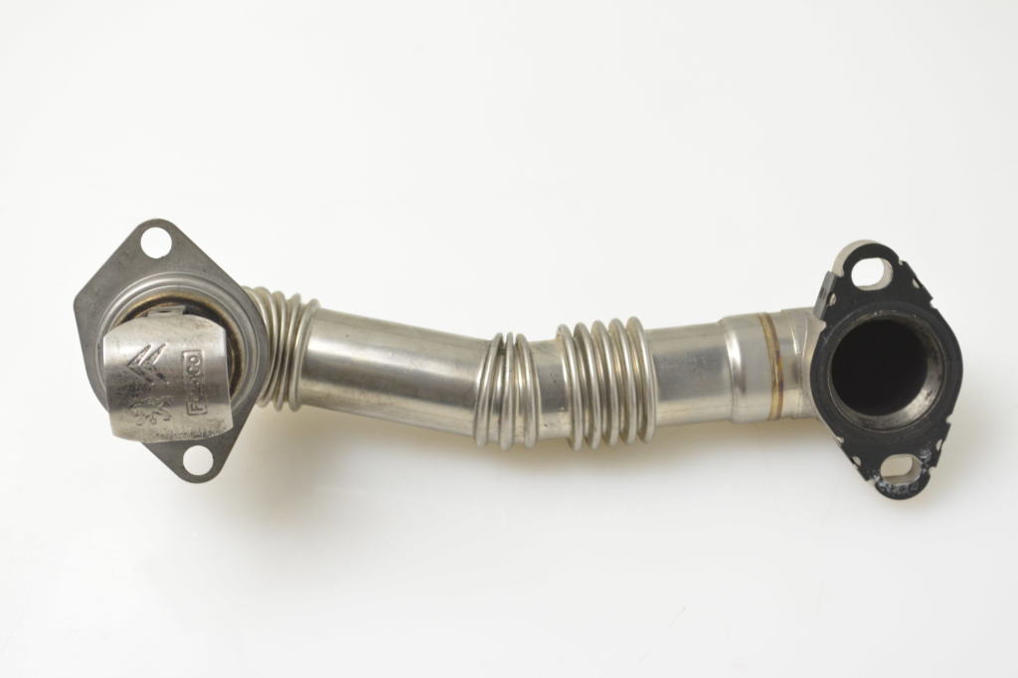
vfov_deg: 16.5
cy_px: 339
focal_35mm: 82
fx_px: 2332
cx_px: 509
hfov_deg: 24.6
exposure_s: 1/200
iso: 2000
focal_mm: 55
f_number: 7.1
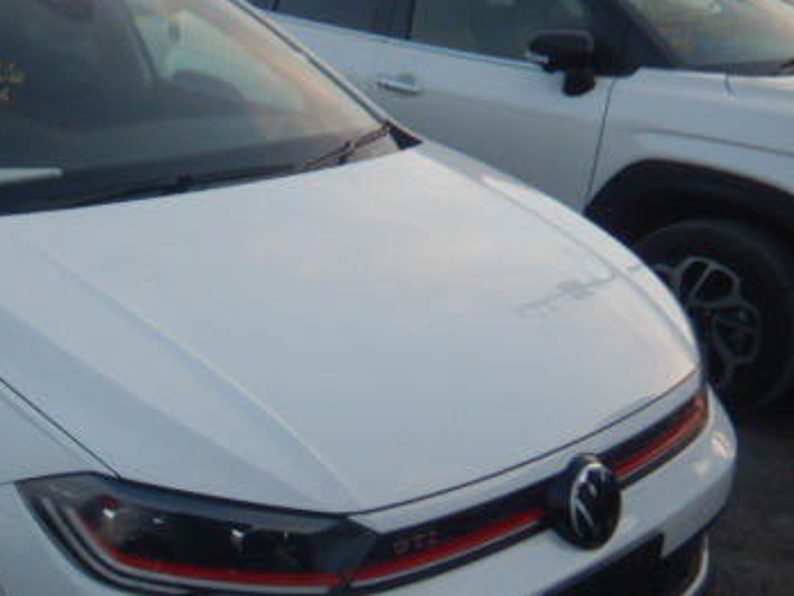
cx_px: 175
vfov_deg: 32.7
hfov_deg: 41.3
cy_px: 391
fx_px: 1010
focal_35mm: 44
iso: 160
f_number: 2.8
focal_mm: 4.3
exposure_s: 1/30
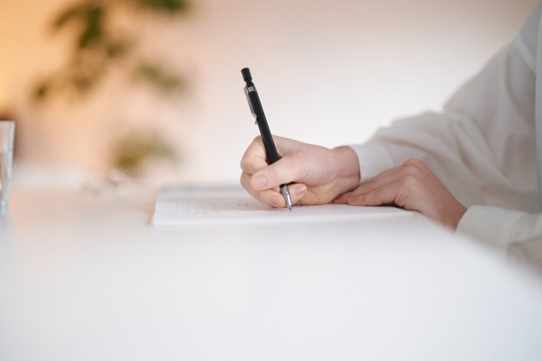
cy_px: 180
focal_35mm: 50
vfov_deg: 27.0
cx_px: 271
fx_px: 752
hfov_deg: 39.6
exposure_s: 1/125
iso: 1600
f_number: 1.2
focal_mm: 50
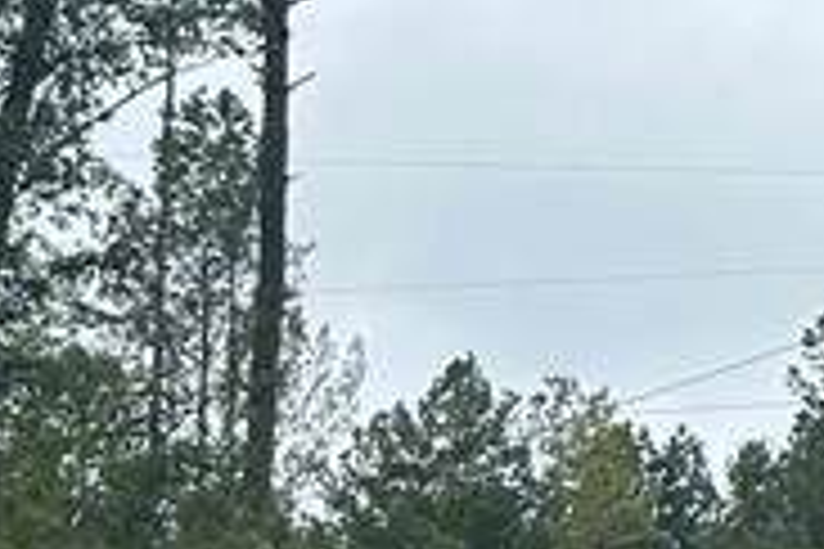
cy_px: 351
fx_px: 3456
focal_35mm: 151
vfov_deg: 9.1
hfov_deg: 13.1
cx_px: 1112
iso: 50
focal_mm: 5.7
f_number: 1.5
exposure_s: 1/5076
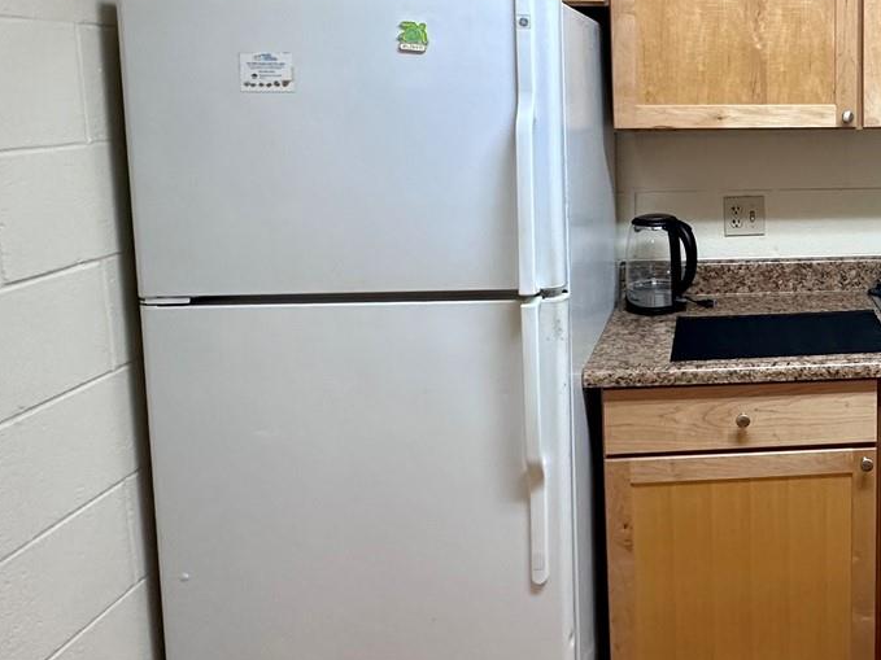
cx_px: 821
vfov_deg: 41.8
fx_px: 840
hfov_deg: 48.4
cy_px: 176
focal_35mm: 33
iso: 250
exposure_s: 1/60
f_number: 2.2
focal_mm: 2.22
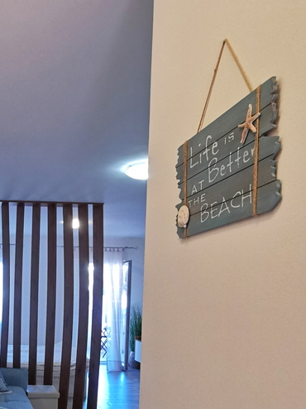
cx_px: -7
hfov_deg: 36.2
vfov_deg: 50.3
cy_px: 310
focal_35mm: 35
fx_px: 413
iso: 320
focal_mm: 2.35
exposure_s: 1/40
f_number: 2.2
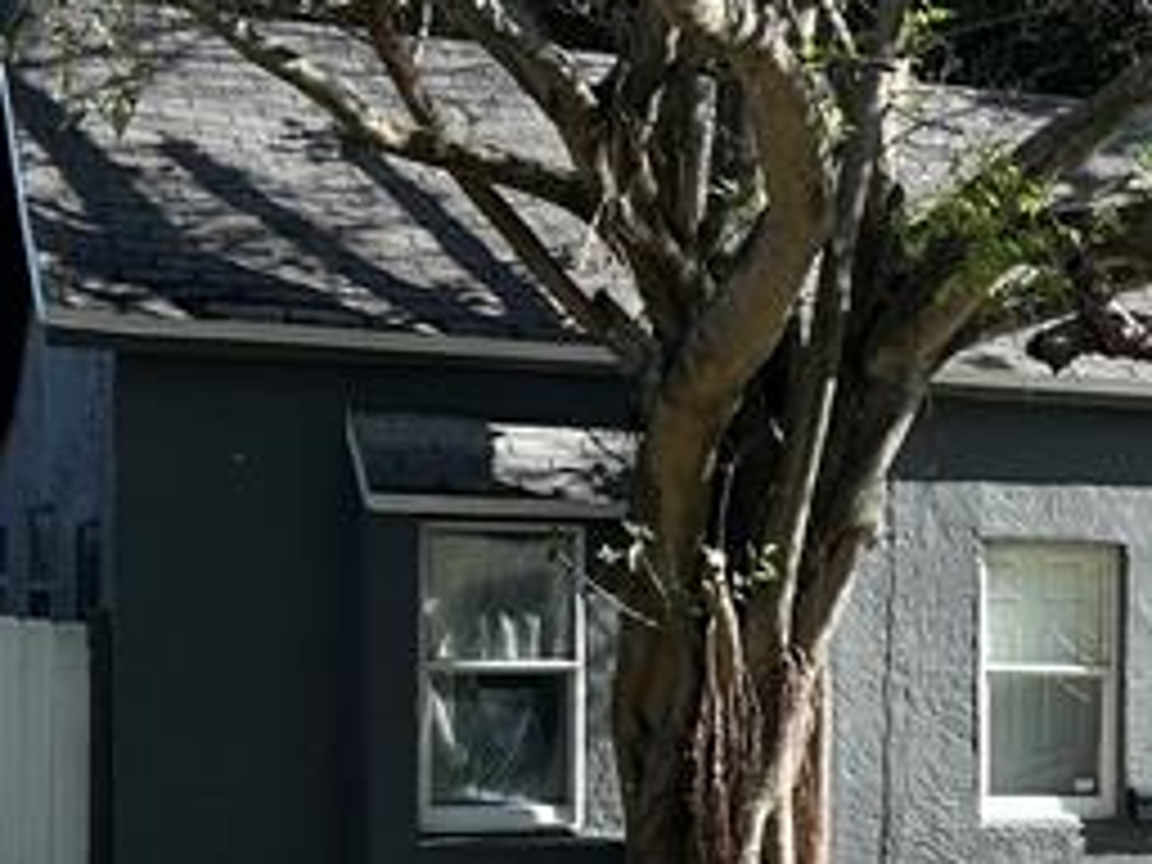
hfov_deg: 17.6
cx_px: 1526
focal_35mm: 104
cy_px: 742
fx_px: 3461
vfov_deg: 14.1
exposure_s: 1/1869
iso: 50
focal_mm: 5.7
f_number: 1.5
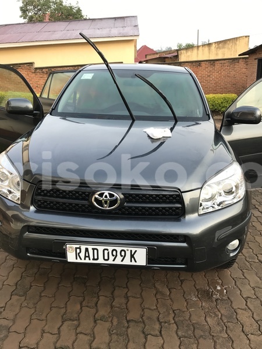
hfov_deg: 49.7
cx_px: 131
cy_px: 174
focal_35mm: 28
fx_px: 283
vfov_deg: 63.4
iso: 20
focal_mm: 3.99
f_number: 1.8
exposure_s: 1/116
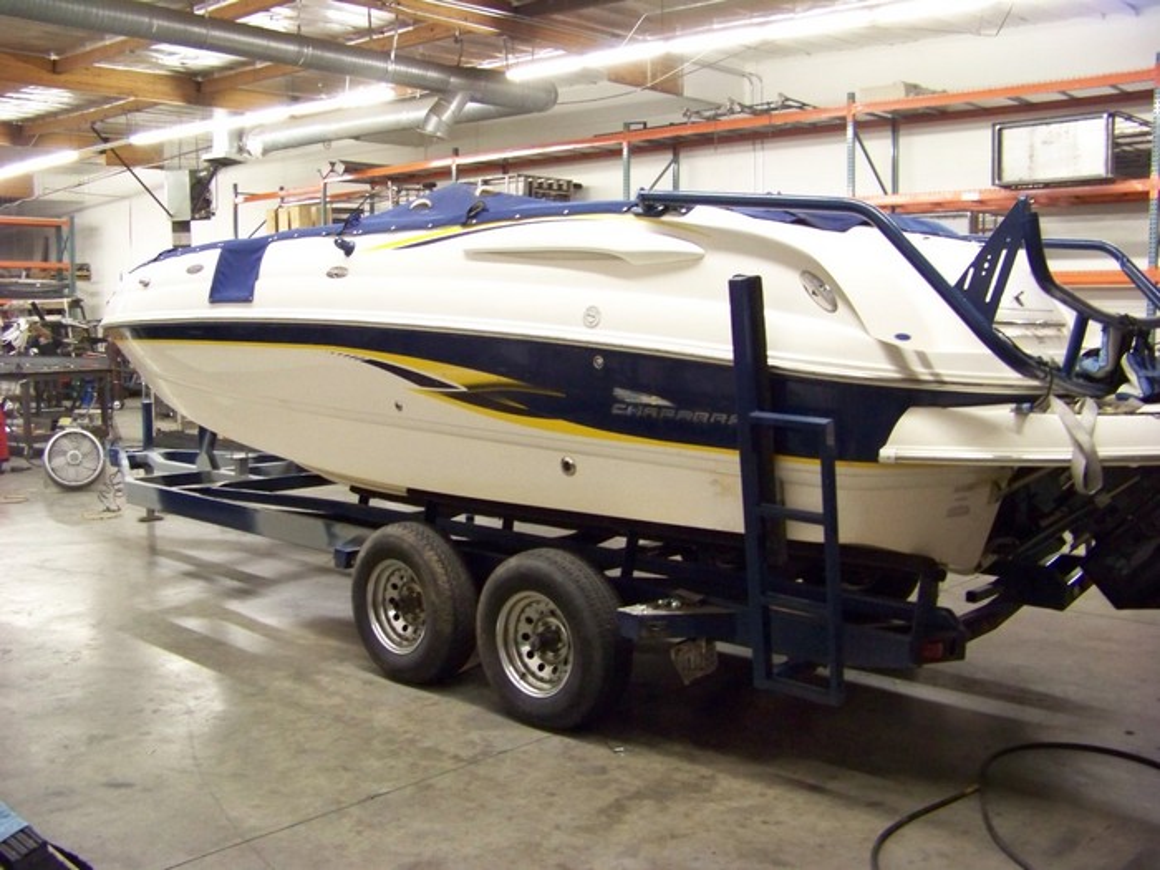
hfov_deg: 51.4
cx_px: 580
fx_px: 1206
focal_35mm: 36
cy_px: 435
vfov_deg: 39.7
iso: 400
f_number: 2.8
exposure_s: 1/13
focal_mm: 5.85
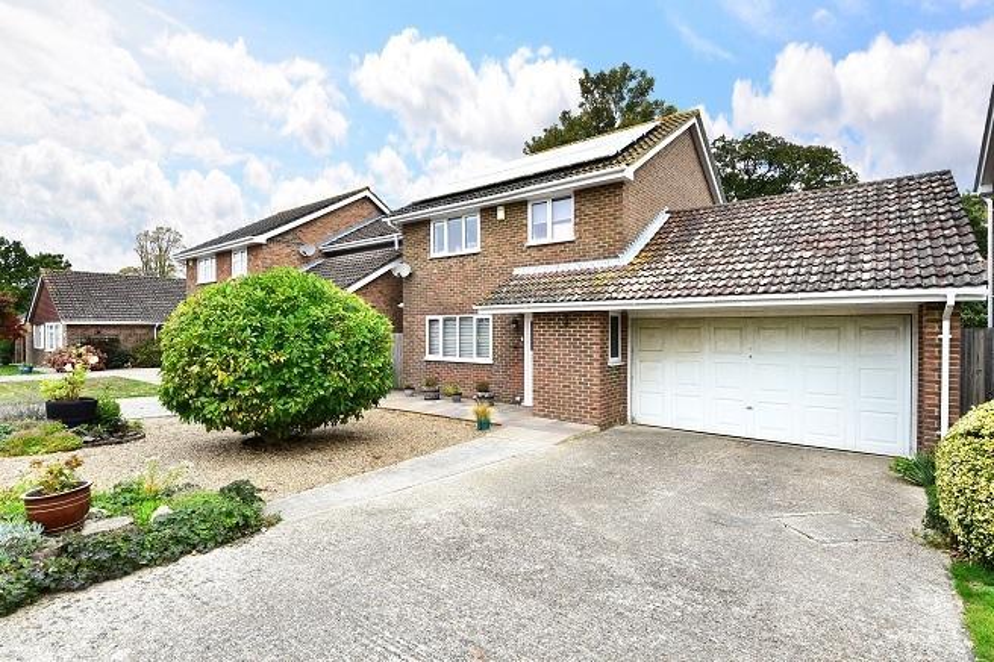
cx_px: 497
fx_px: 469
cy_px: 331
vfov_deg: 70.4
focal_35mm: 17
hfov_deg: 93.3
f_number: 9
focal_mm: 17
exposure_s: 1/250
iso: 1000
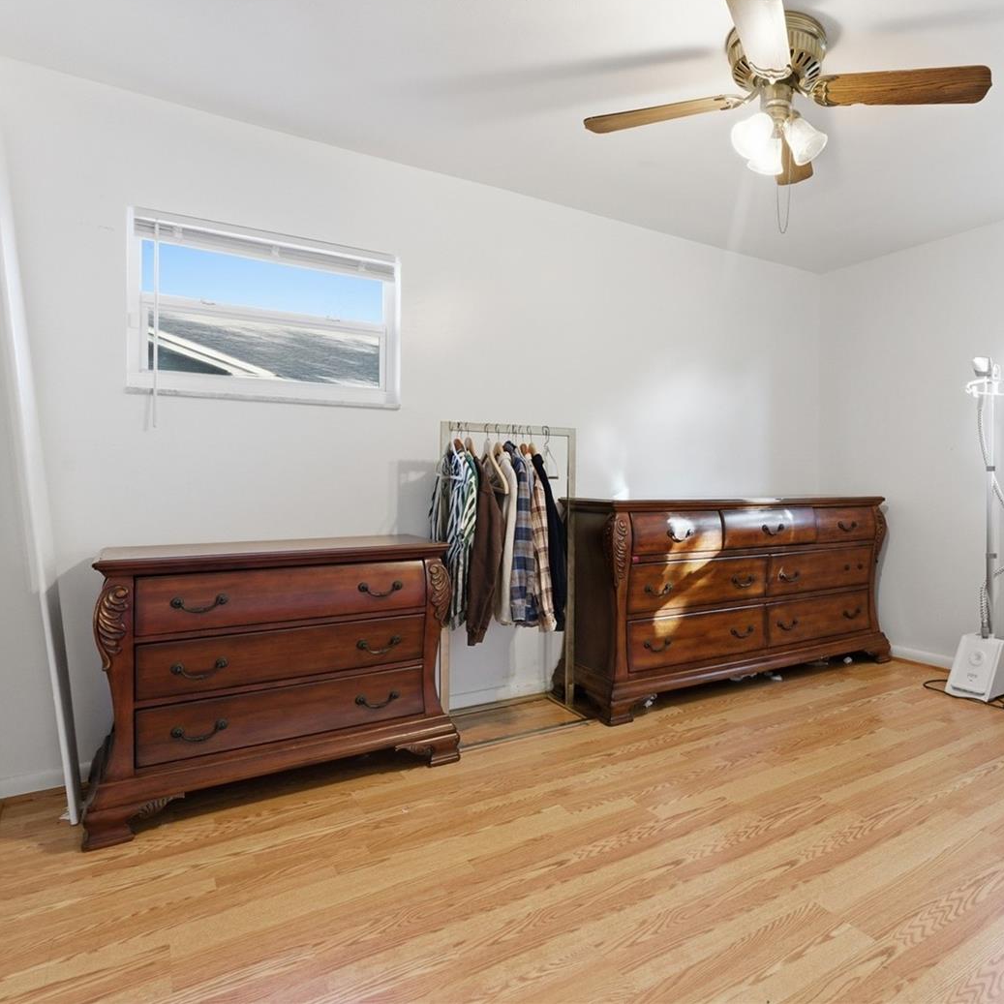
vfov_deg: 72.1
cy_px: 487
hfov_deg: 69.4
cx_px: 696
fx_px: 689
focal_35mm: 21
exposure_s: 1/30
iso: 400
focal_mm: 16
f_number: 9
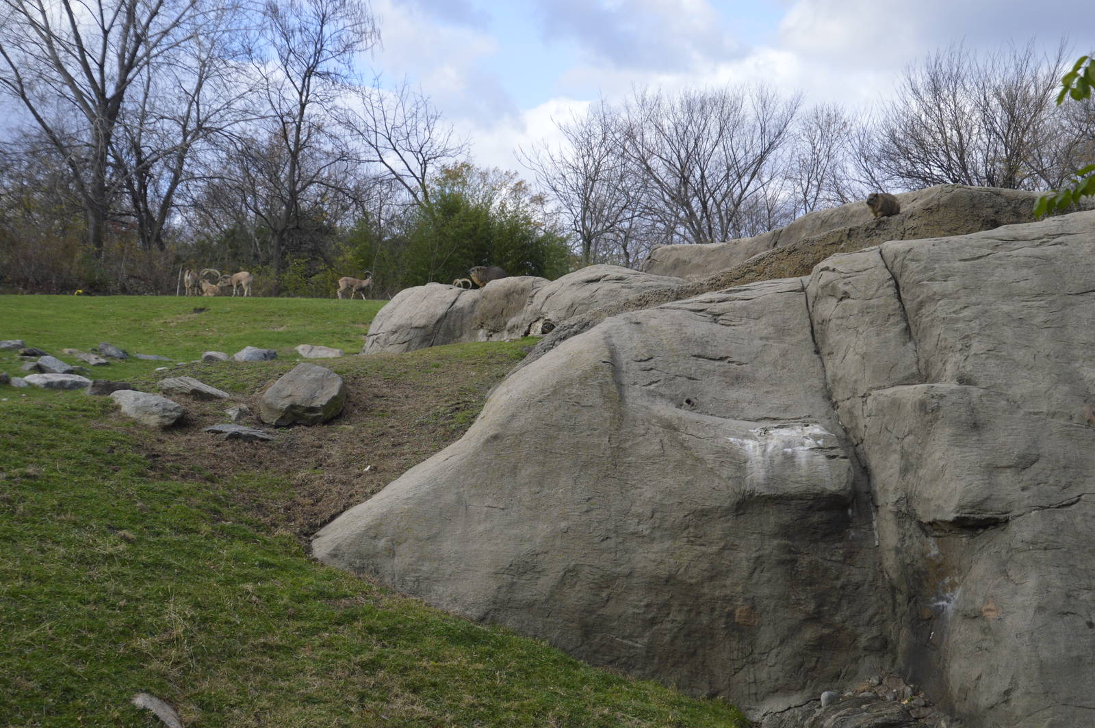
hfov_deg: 35.1
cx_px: 548
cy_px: 364
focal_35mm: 57
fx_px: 1732
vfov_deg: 23.7
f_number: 4.5
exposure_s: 1/1000
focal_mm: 38
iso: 400
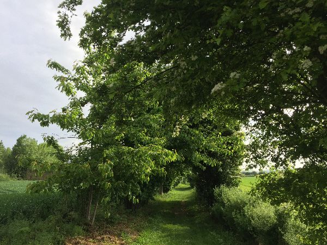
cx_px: 164
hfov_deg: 61.7
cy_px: 122
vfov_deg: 48.2
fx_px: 274
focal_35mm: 29
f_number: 2.2
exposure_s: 1/682
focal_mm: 4.15
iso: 32
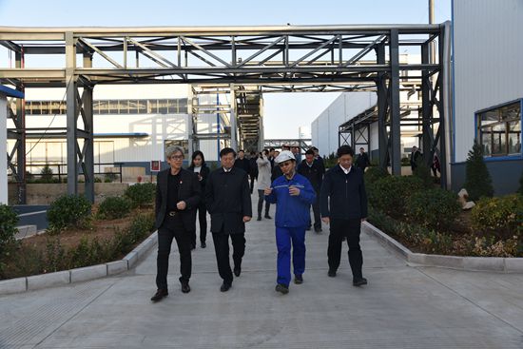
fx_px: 436
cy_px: 174
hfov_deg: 61.9
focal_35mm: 30
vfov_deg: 43.6
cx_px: 262
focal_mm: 30
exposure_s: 1/200
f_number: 7.1
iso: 400
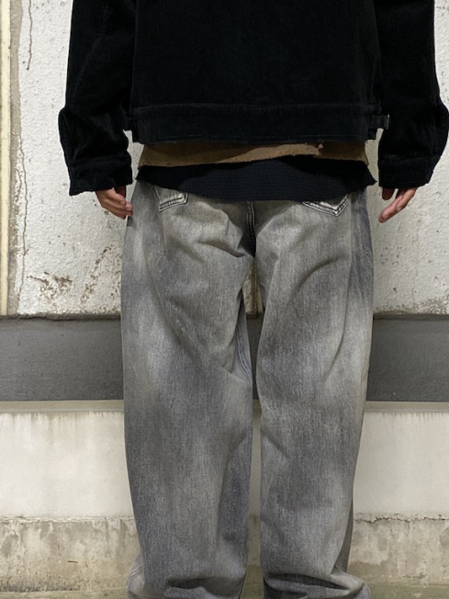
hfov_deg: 41.7
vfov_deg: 53.3
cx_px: 255
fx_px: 588
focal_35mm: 34
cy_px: 377
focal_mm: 4.25
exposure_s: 1/25
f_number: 1.8
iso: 500
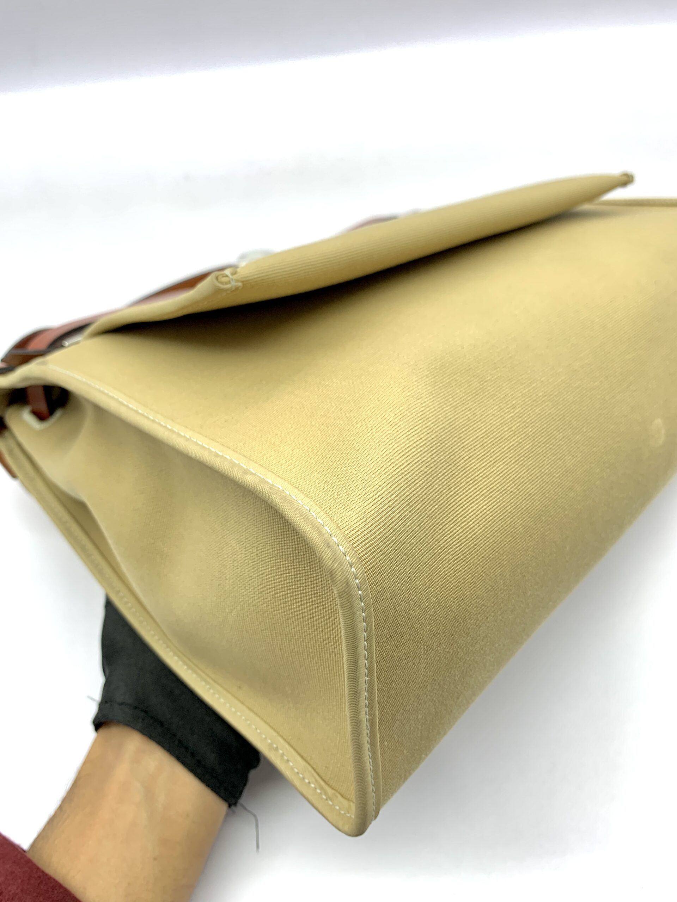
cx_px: 338
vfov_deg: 67.3
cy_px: 451
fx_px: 678
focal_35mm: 26
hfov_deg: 53.1
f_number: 1.8
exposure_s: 1/100
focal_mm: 4.25
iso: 32
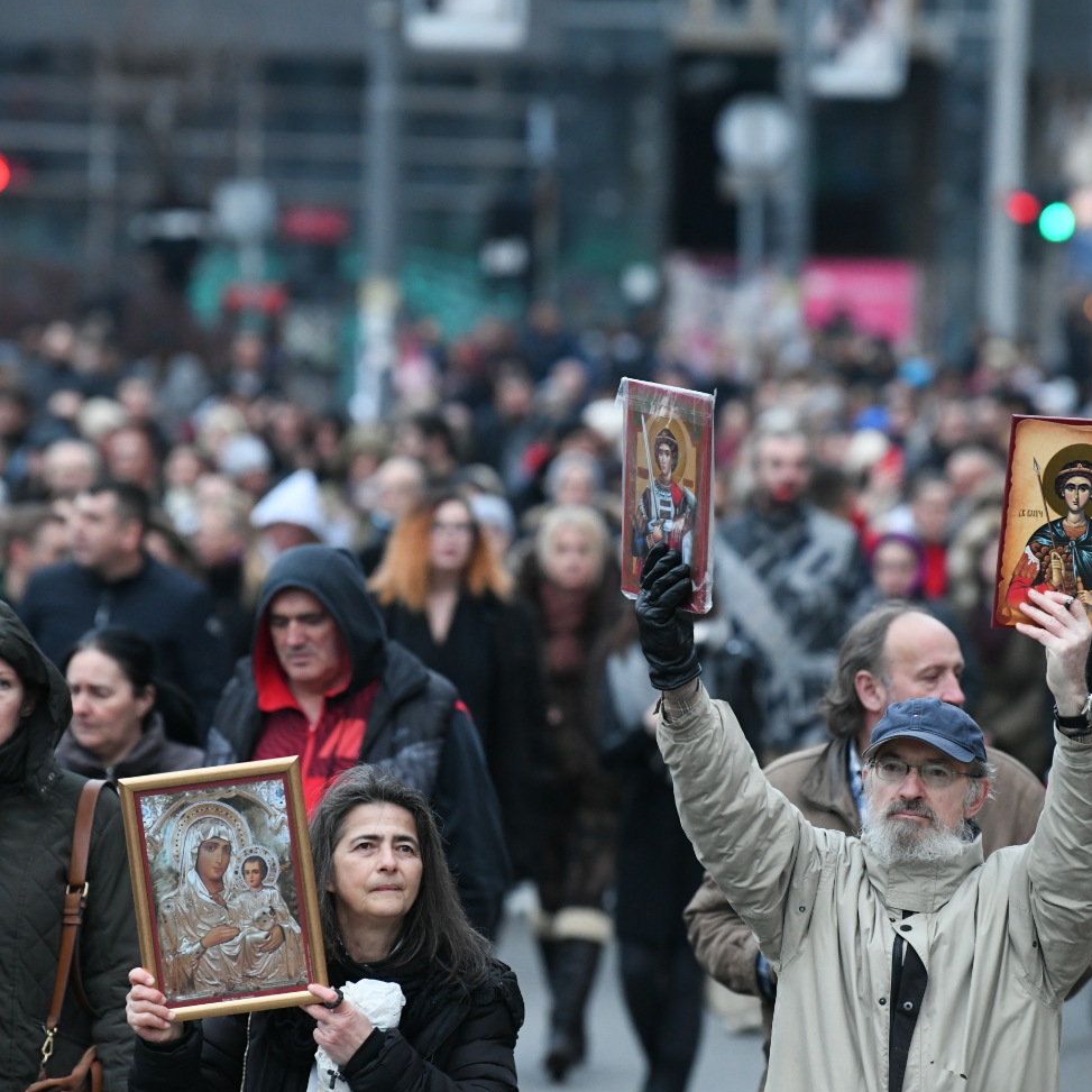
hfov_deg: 6.2
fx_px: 10100
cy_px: 572
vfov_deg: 6.2
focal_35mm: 283
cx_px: 568
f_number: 4
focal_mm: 200
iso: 2500
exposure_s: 1/125
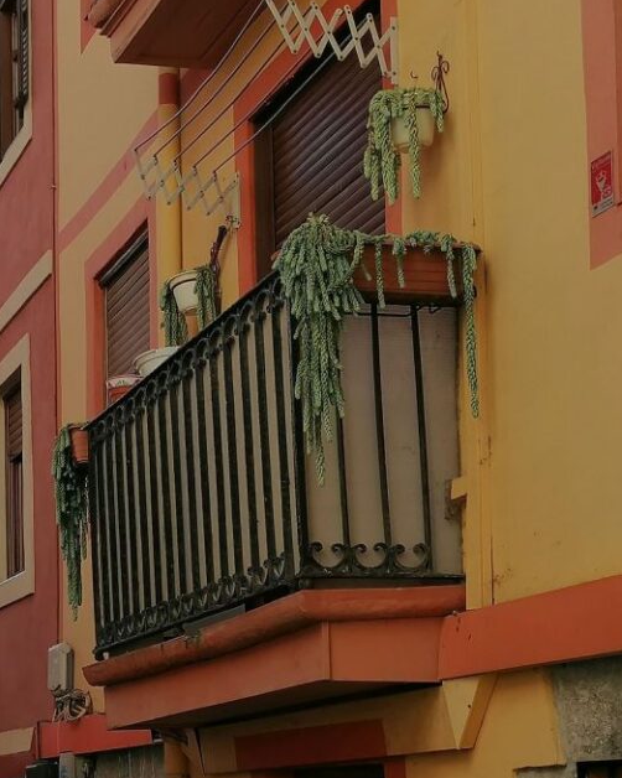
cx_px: 57
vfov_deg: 25.3
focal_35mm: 74
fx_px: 1704
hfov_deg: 20.3
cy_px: 608
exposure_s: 1/870
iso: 50
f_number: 1.8
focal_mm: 4.75
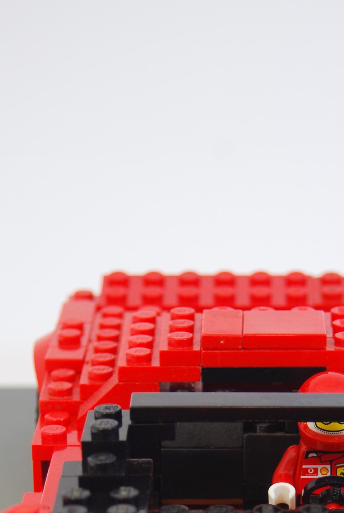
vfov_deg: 13.9
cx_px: 285
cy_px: 484
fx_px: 2087
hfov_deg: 9.4
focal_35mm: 146
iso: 200
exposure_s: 1/60
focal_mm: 45
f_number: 5.3
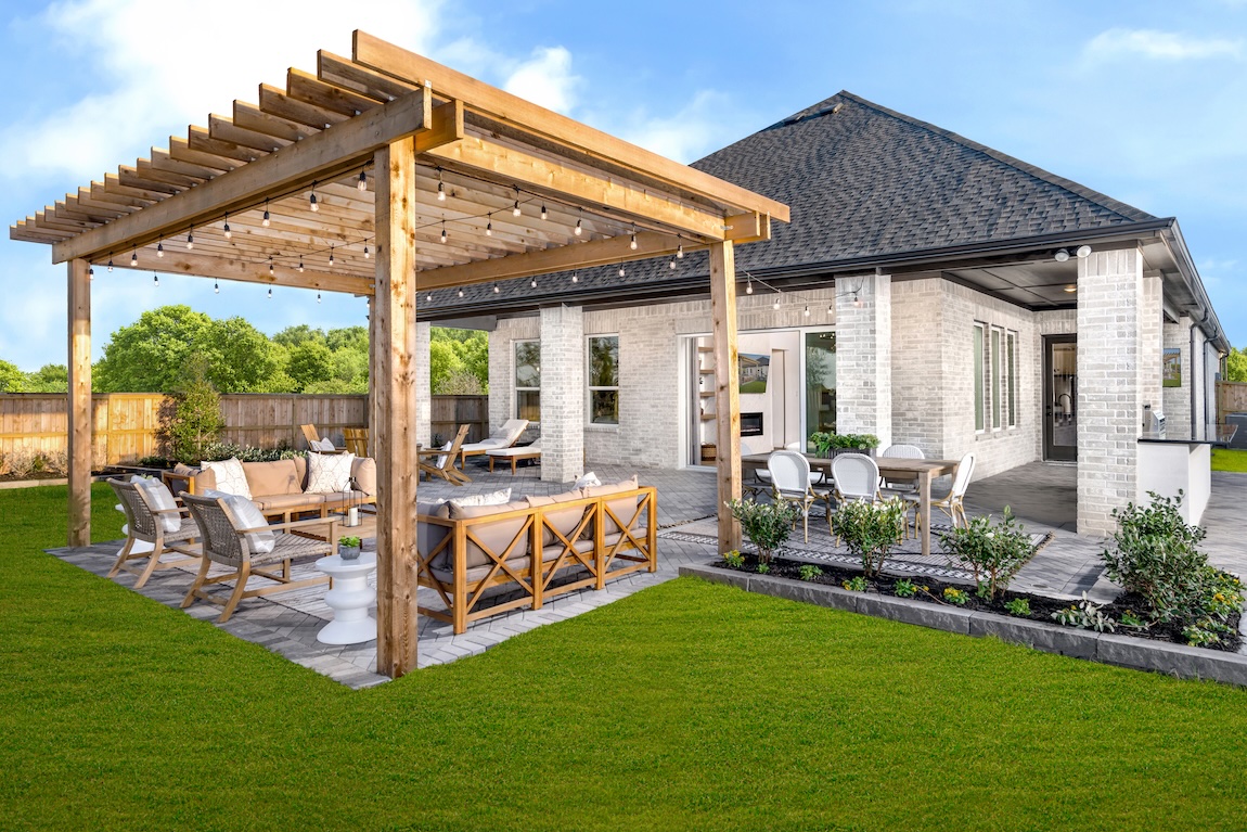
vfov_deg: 57.2
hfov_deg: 78.6
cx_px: 624
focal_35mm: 22
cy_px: 416
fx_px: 762
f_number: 9
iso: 160
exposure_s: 1/160
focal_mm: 22
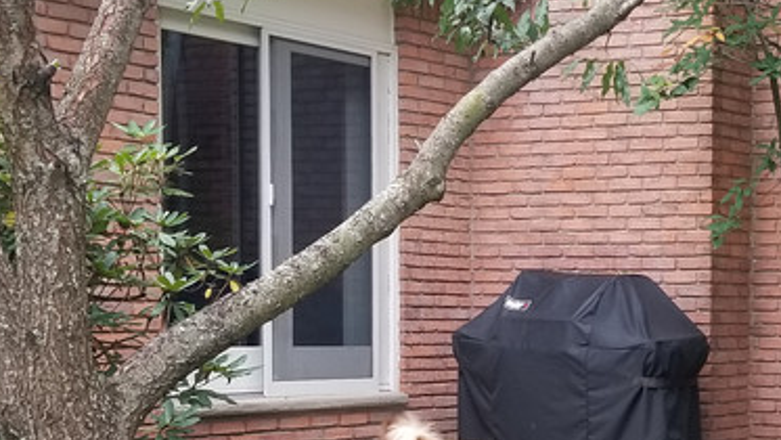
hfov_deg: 25.1
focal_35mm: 81
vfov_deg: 14.7
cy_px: 455
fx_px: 1678
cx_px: 751
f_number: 1.7
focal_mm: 4.25
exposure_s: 1/30
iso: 200
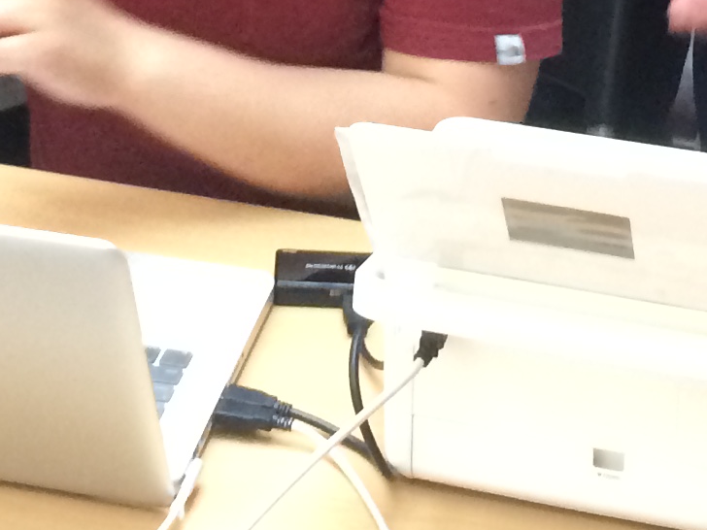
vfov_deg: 10.7
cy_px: -420
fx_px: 2655
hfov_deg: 15.1
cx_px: 210
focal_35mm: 130
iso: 200
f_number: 2.2
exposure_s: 1/30
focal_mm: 4.15
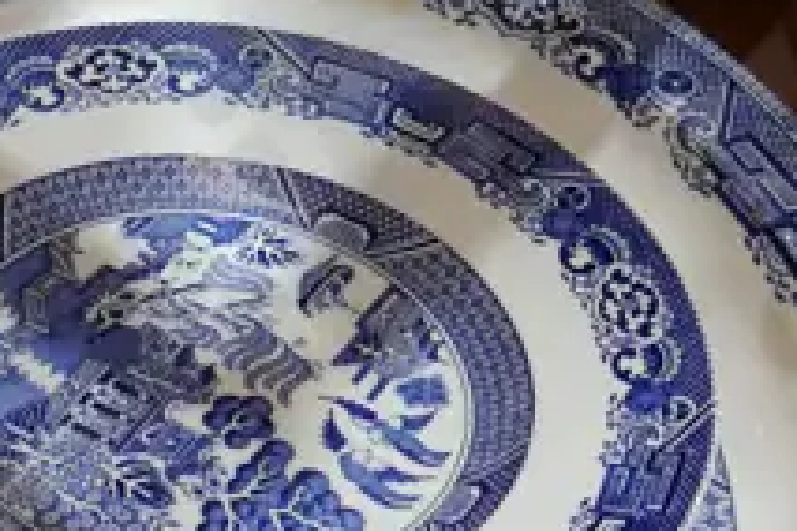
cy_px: 451
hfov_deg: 14.4
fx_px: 3099
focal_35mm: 140
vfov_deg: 9.8
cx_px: -41
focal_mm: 14
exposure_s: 1/60
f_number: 3.5
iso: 400
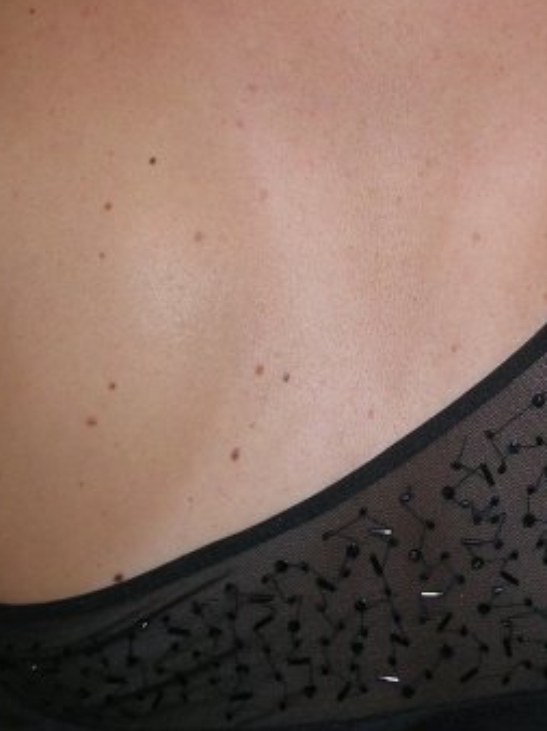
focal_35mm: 72
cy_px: 422
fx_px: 1519
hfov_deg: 20.0
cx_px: 495
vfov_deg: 27.0
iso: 50
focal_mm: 5.8
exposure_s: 1/60.1
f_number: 2.8
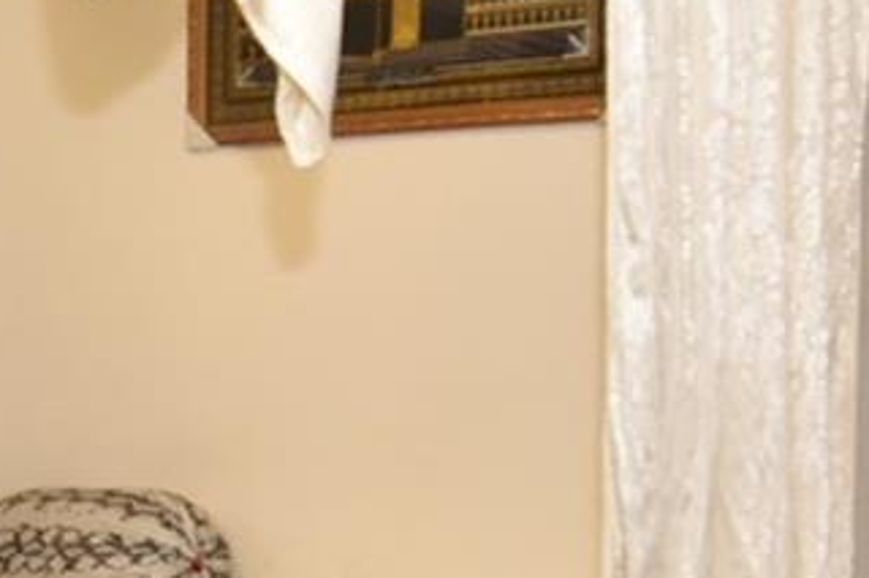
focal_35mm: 96
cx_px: -128
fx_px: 2316
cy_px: 345
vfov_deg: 14.2
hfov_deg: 20.1
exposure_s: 1/50
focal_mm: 15
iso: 1600
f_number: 5
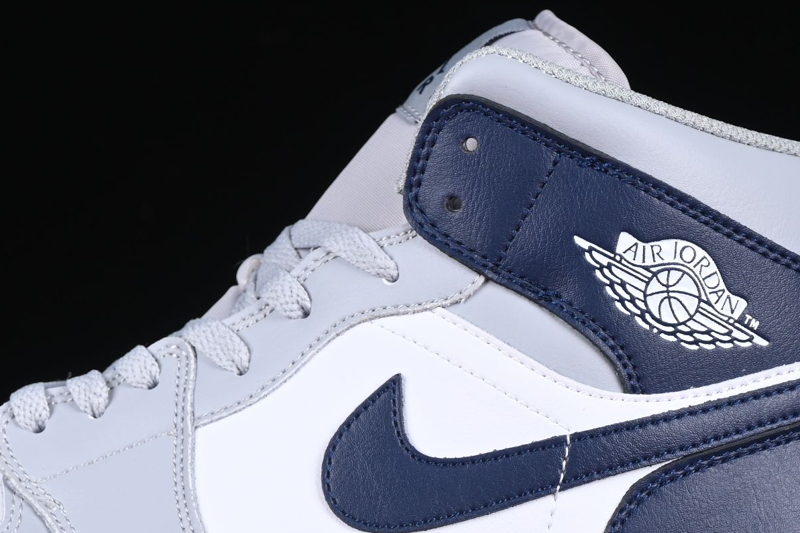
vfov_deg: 7.8
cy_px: 326
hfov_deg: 11.7
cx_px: 298
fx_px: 3888
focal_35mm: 175
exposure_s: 1/80
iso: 160
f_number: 7.1
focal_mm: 50
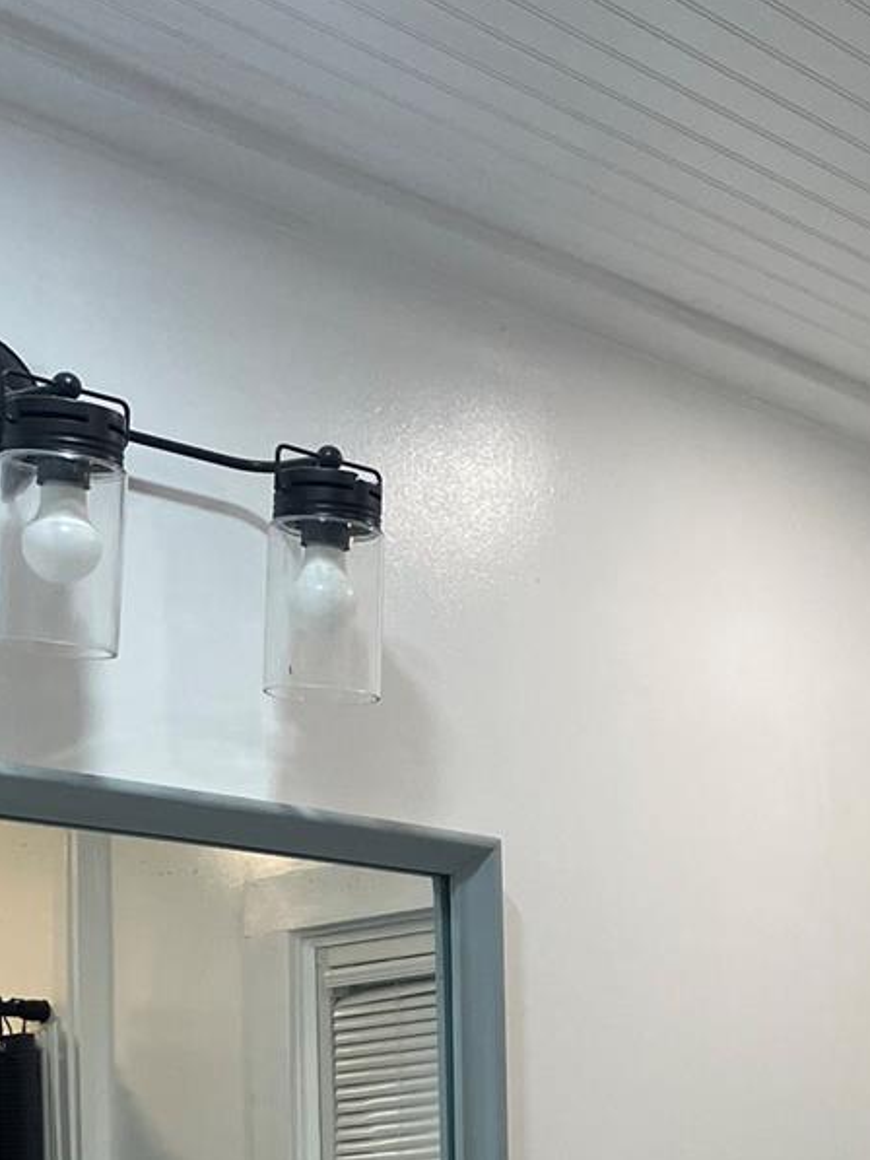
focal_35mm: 72
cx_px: 990
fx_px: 2412
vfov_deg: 25.9
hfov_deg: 19.5
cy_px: 1109
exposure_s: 1/120
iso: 80
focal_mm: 3.99
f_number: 1.8
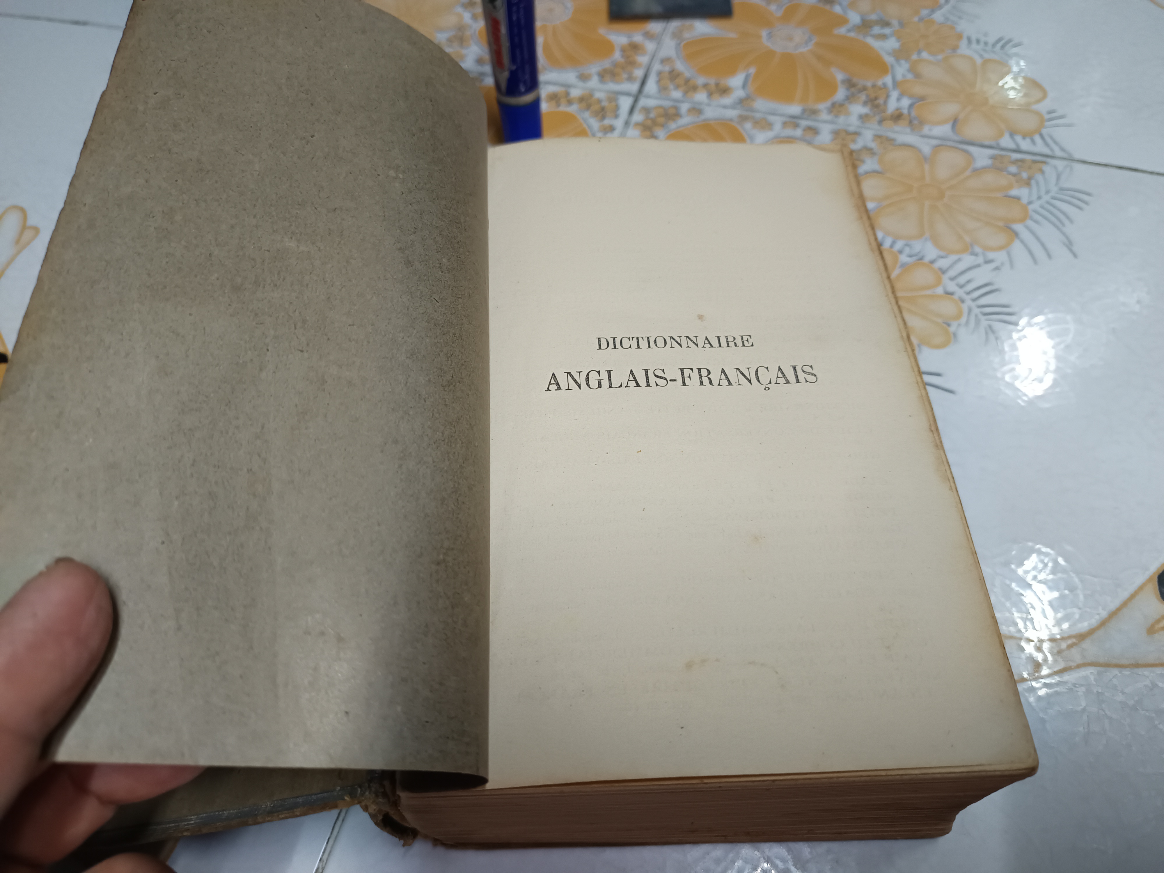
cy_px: 436
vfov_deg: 56.8
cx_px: 582
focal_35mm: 24
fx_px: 807
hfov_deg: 71.6
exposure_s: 1/33.3
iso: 1063
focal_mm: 5.31
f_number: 1.7
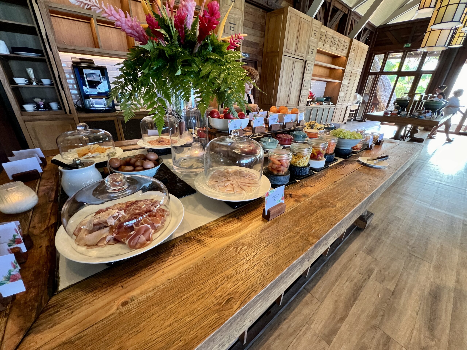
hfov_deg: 106.2
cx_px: 234
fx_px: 175
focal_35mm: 13
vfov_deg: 89.9
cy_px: 175
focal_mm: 1.57
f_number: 1.8
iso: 200
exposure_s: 1/99
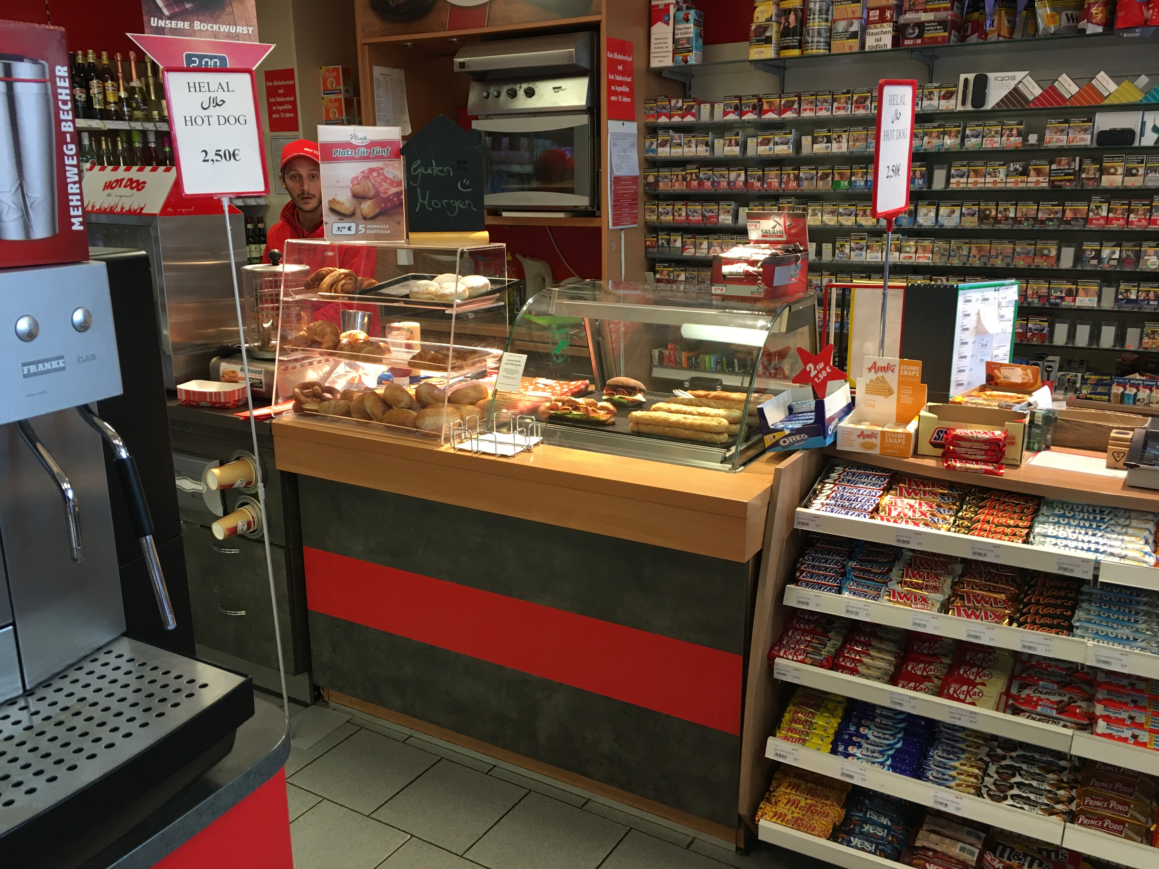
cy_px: 434
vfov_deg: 48.2
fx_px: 971
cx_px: 580
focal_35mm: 29
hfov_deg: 61.7
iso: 50
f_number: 2.2
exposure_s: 1/33
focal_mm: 4.15
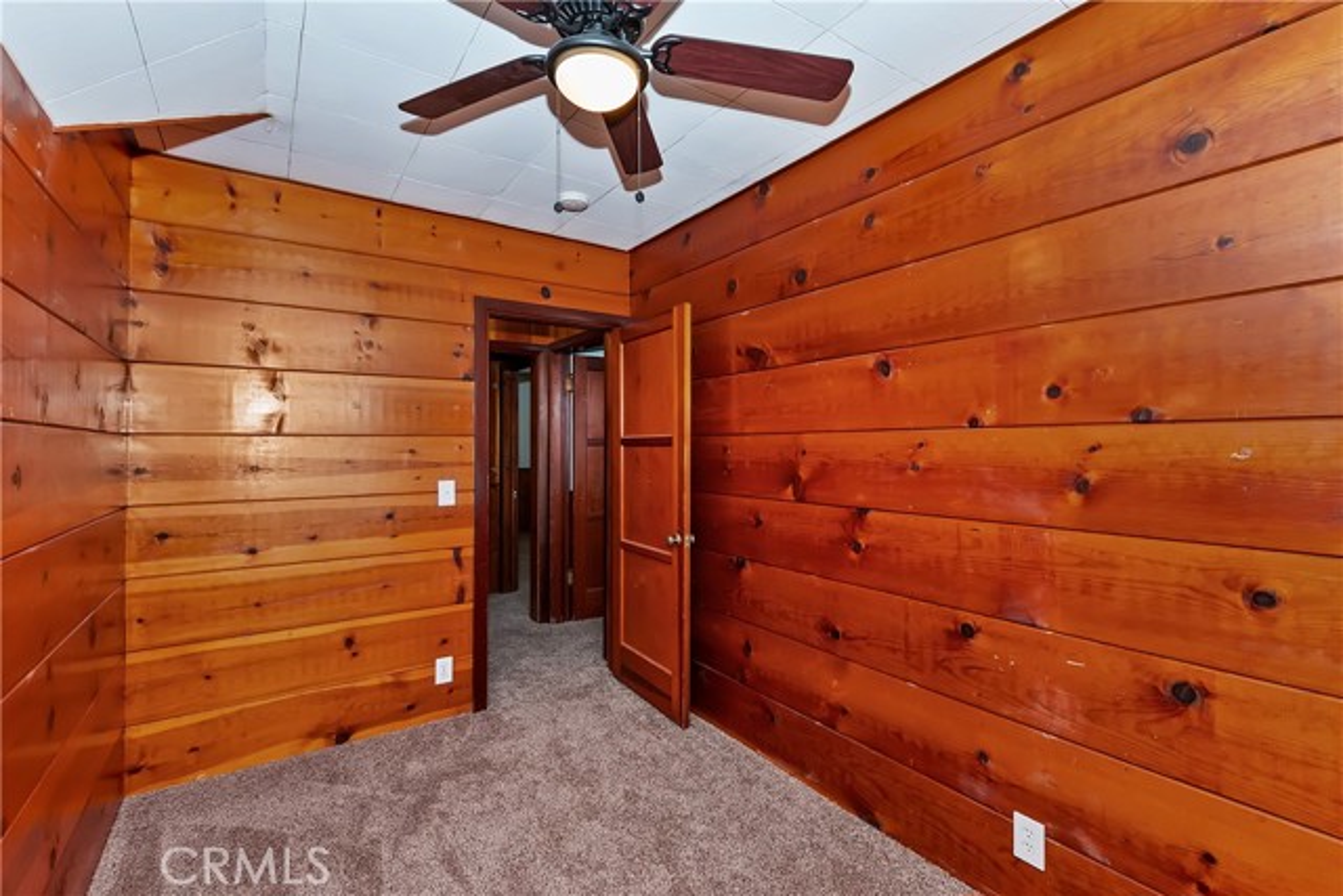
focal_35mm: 15
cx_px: 672
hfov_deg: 100.4
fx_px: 560
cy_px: 448
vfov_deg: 77.4
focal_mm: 10
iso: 400
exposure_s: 1/30
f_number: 8
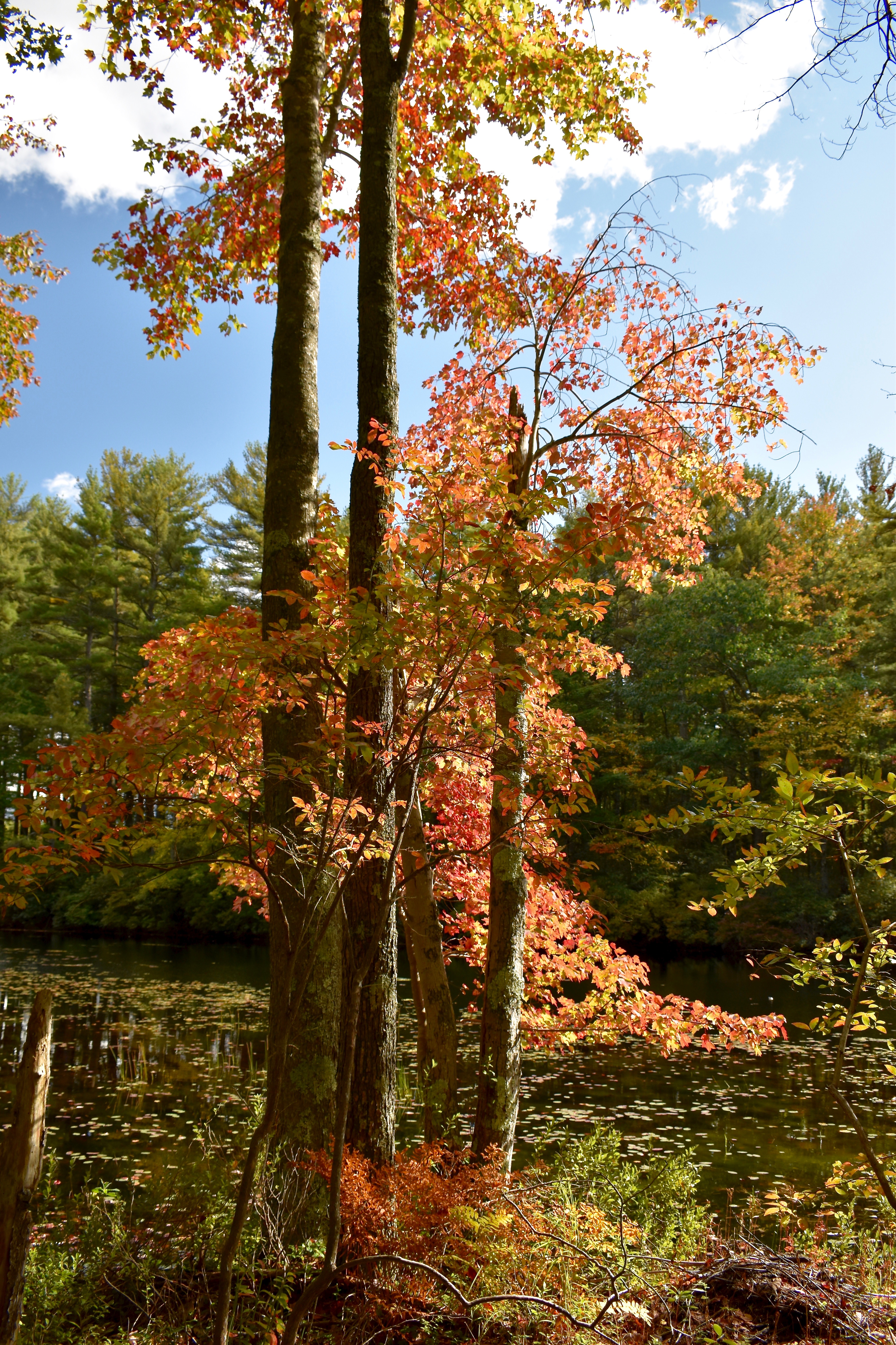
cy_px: 672
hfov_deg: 43.6
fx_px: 1120
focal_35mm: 30
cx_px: 448
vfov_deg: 61.9
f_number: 5.6
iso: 220
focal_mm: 20
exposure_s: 1/250
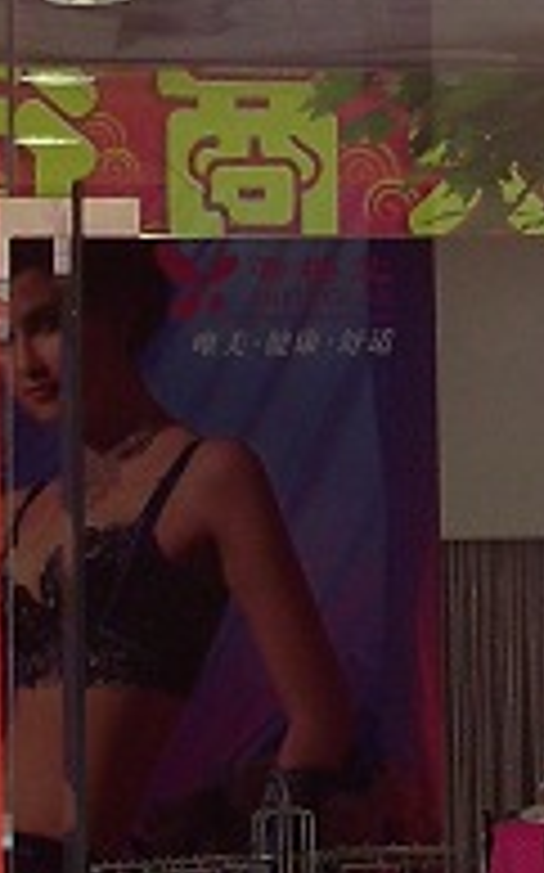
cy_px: -32
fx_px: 4490
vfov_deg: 11.0
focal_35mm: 189
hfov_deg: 6.9
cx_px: 733
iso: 80
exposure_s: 1/125
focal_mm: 6
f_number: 3.5
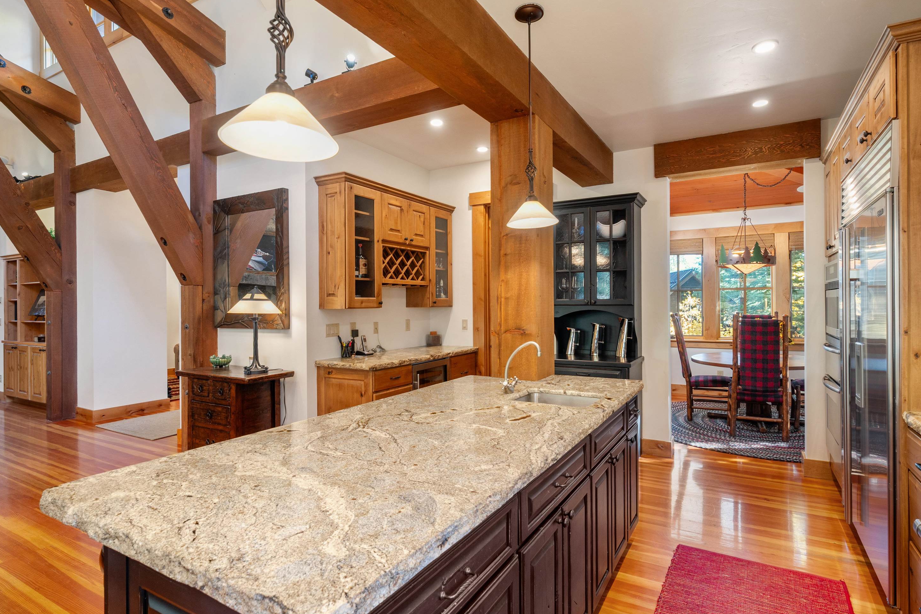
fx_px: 460
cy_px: 307
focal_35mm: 18
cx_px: 480
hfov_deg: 90.0
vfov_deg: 67.4
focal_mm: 17
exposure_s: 1/2
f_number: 9
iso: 400
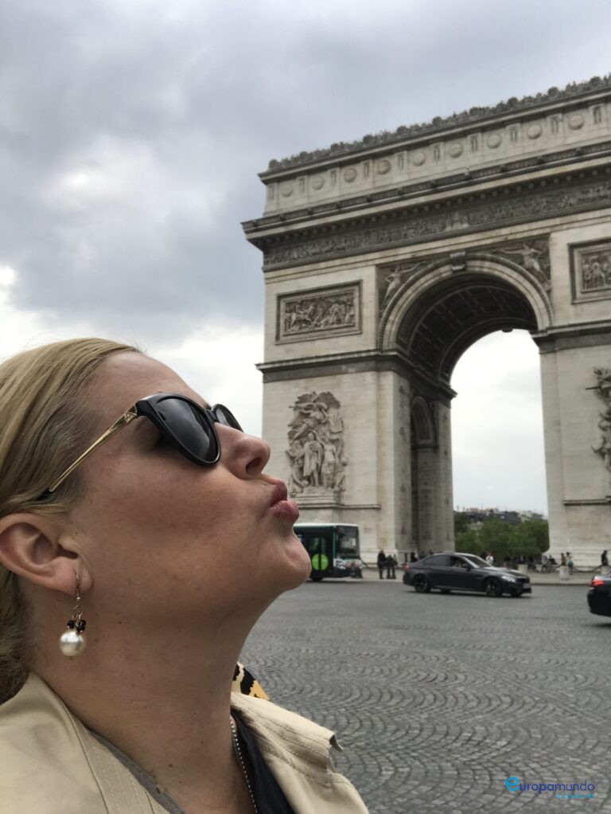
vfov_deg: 56.8
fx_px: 752
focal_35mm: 32
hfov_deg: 44.2
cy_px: 407
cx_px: 306
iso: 25
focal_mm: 2.87
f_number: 2.2
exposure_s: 1/903
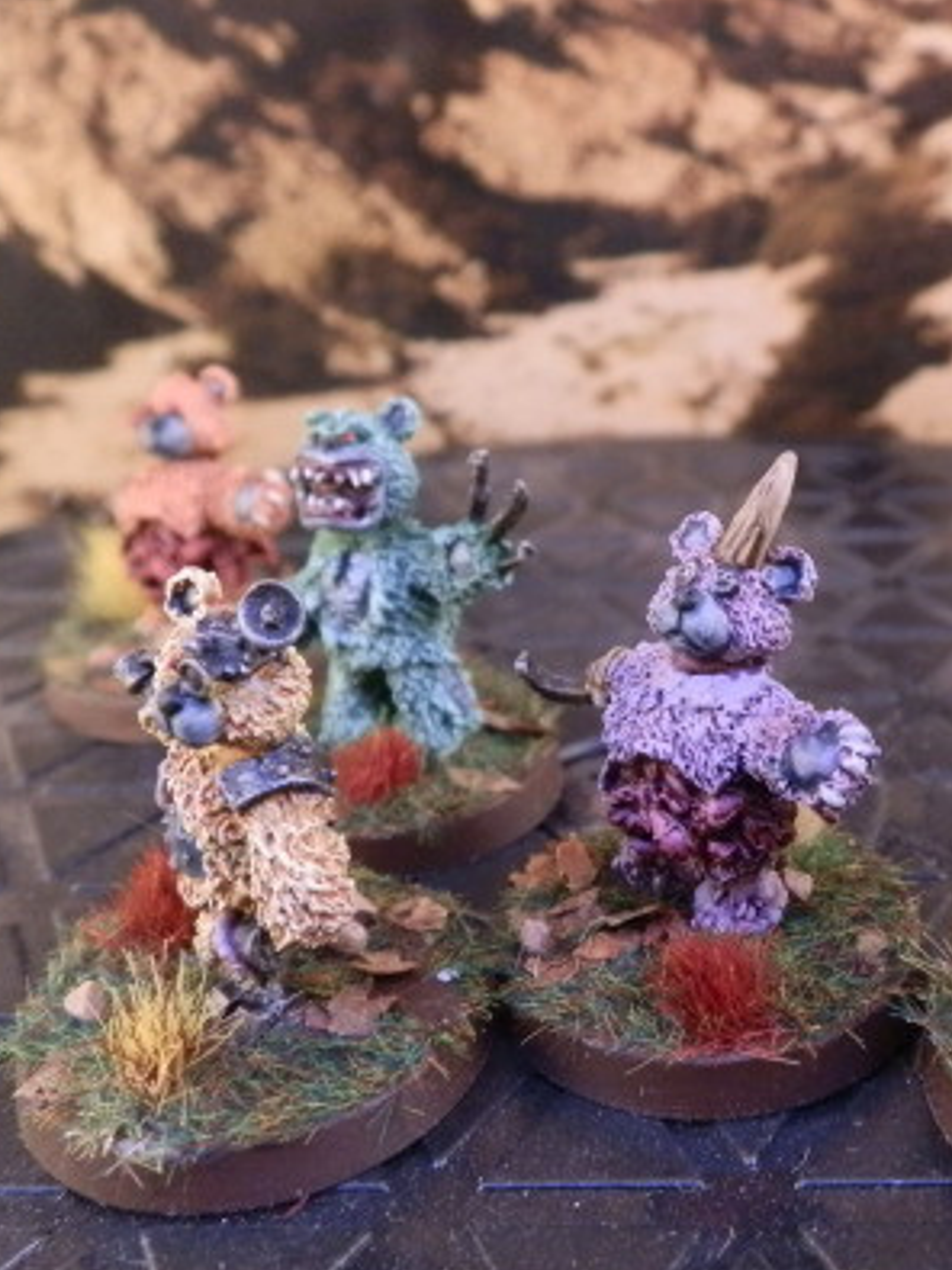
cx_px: 685
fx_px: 1394
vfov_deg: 49.0
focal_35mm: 38
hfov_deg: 37.0
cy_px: 637
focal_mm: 5
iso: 400
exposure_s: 1/50
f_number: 3.1
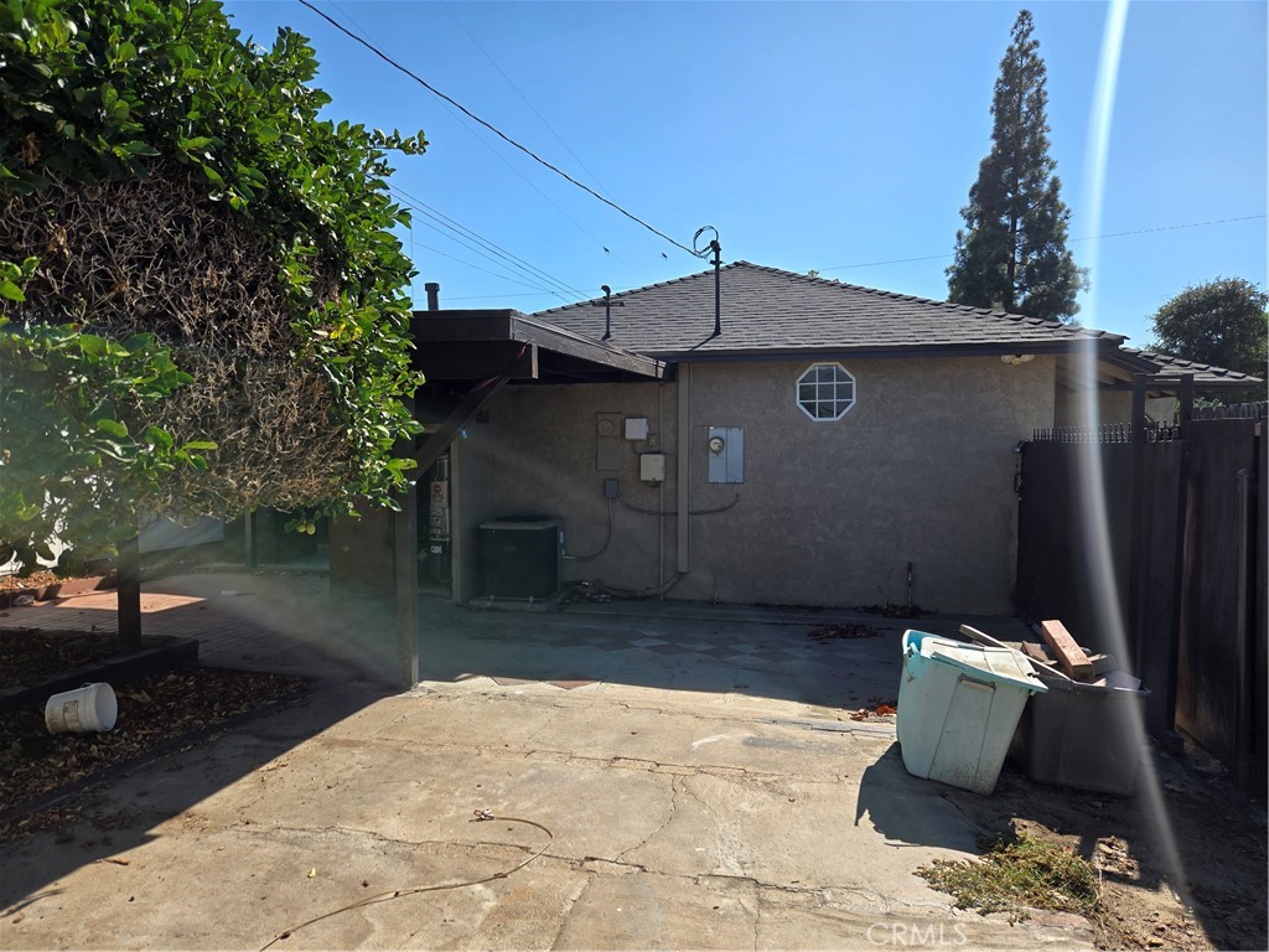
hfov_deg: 73.9
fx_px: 843
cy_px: 476
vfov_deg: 58.9
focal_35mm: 23
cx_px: 634
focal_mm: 5.4
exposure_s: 1/2921
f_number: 1.8
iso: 50
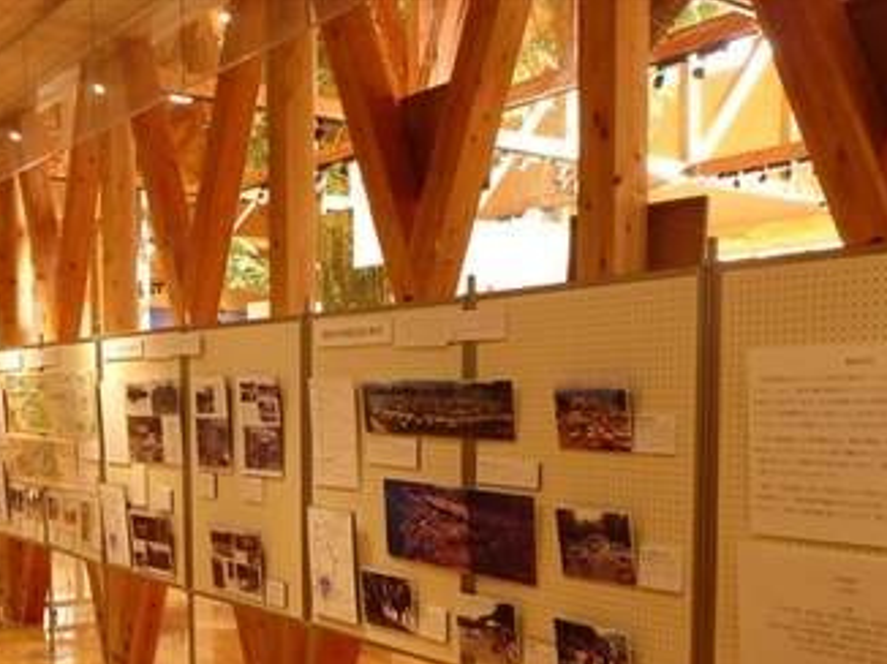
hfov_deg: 43.7
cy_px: 508
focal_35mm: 43
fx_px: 1101
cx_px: 375
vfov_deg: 32.8
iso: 400
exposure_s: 1/50
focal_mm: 4.9
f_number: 3.3
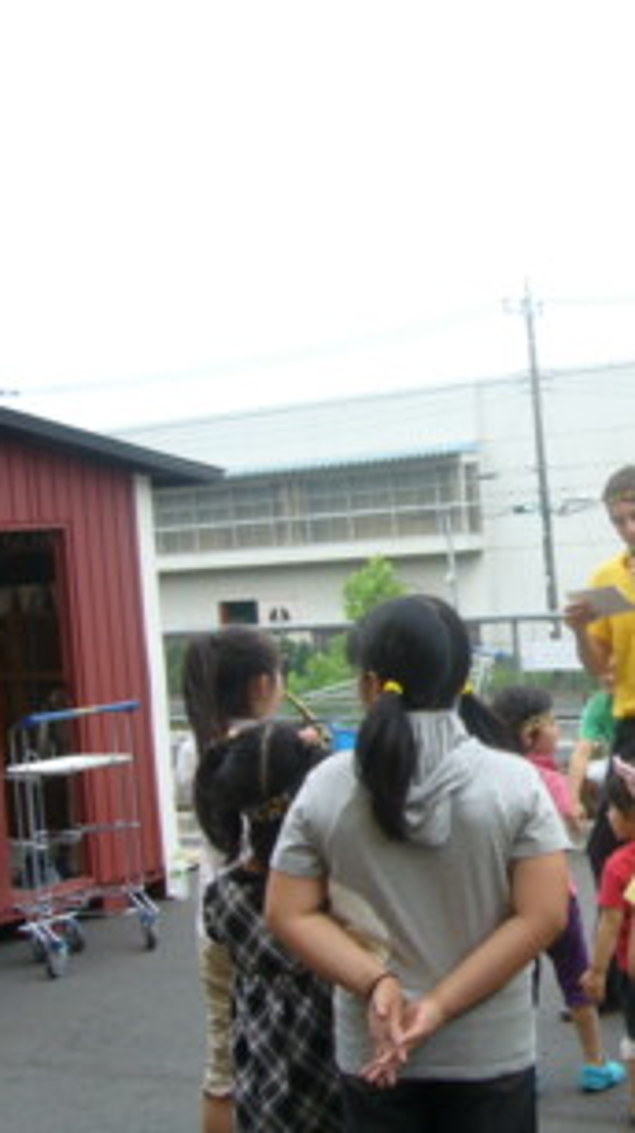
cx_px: 676
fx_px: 1681
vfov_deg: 37.2
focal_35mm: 56
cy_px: 550
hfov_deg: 20.5
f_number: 2.8
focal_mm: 5.8
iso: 80
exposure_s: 1/200
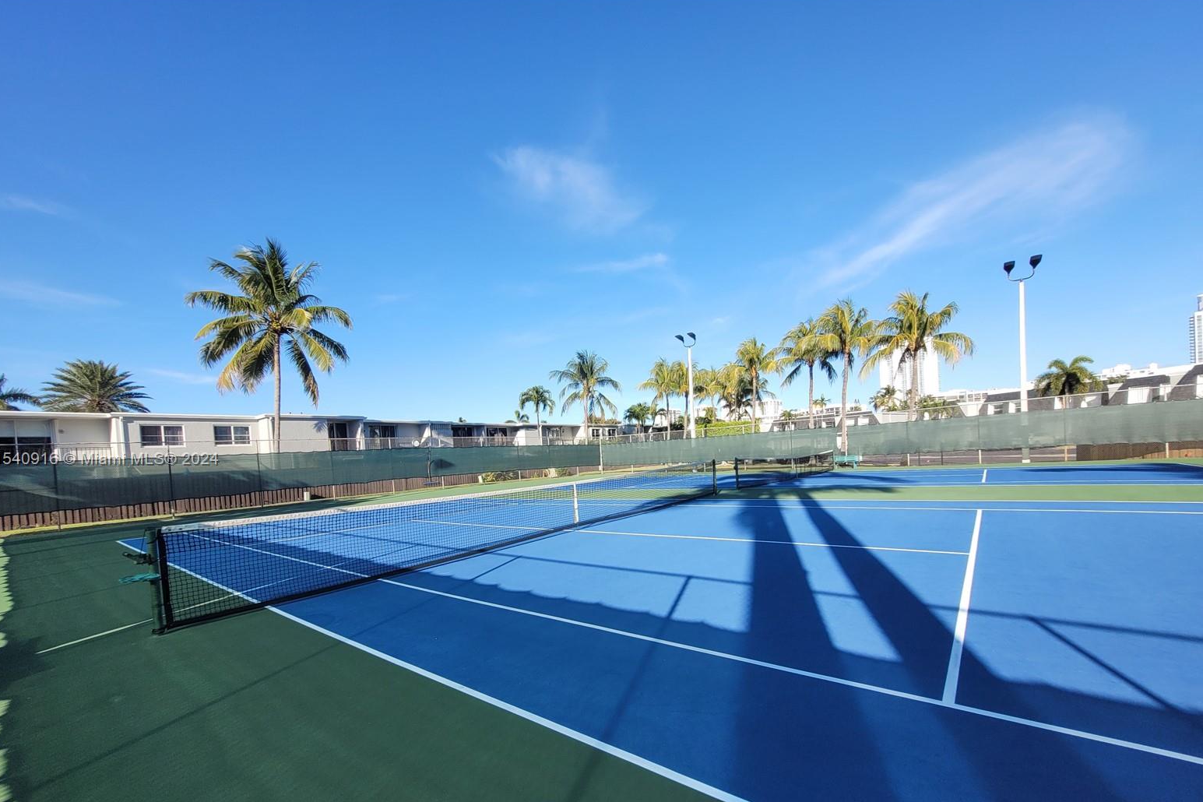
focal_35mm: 14
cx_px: 593
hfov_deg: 104.2
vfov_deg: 80.7
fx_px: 468
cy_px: 460
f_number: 2.2
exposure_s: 1/890
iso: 40
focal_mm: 1.74
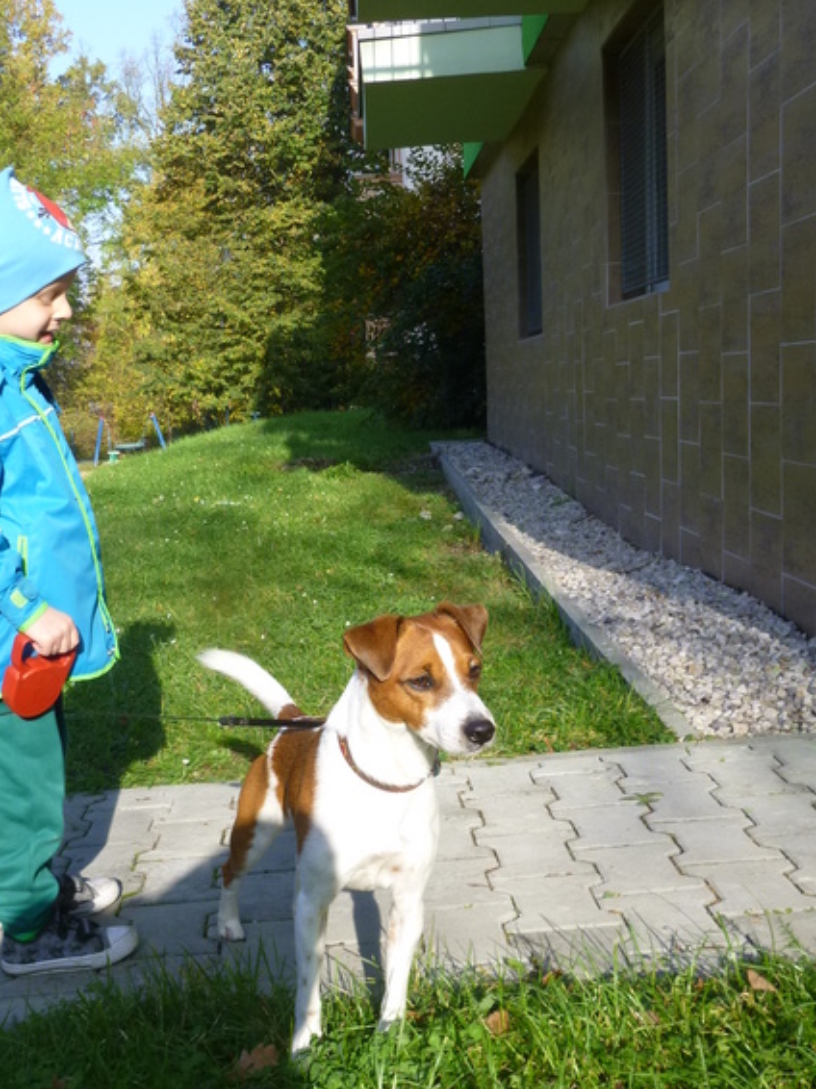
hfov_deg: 34.8
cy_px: 581
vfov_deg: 45.8
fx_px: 1290
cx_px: 287
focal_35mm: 41
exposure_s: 1/320
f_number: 3.3
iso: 100
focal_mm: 5.2
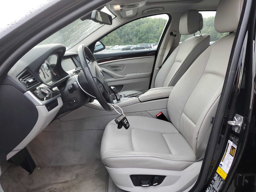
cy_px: 96
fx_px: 192
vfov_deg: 53.1
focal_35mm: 26
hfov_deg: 67.3
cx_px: 128
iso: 57
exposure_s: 1/120
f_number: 1.5
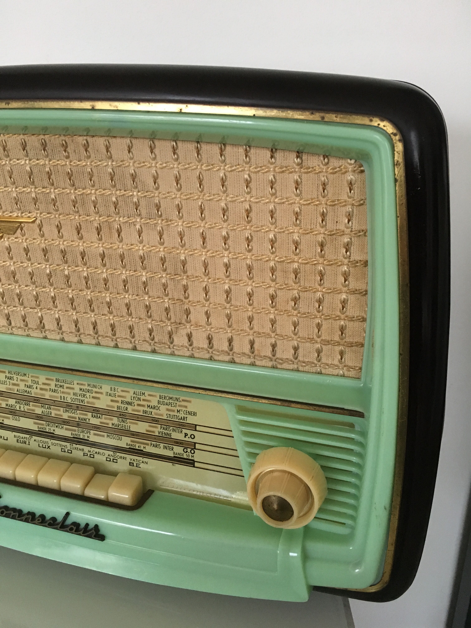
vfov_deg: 61.7
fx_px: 526
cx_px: 236
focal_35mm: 29
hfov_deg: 48.2
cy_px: 314
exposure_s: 1/33
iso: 250
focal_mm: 4.15
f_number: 2.2
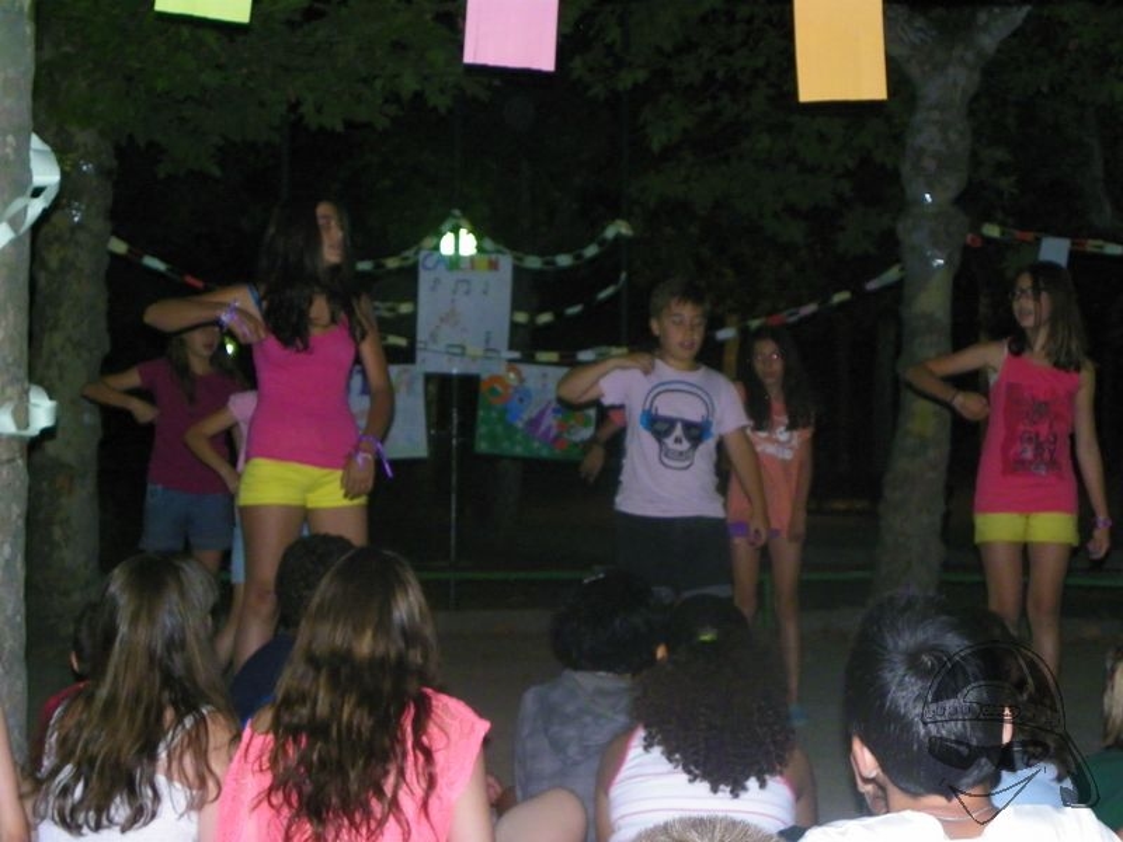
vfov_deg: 20.2
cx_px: 562
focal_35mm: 73
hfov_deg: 26.7
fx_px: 2368
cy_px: 421
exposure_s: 1/40
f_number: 3.5
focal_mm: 13
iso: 400
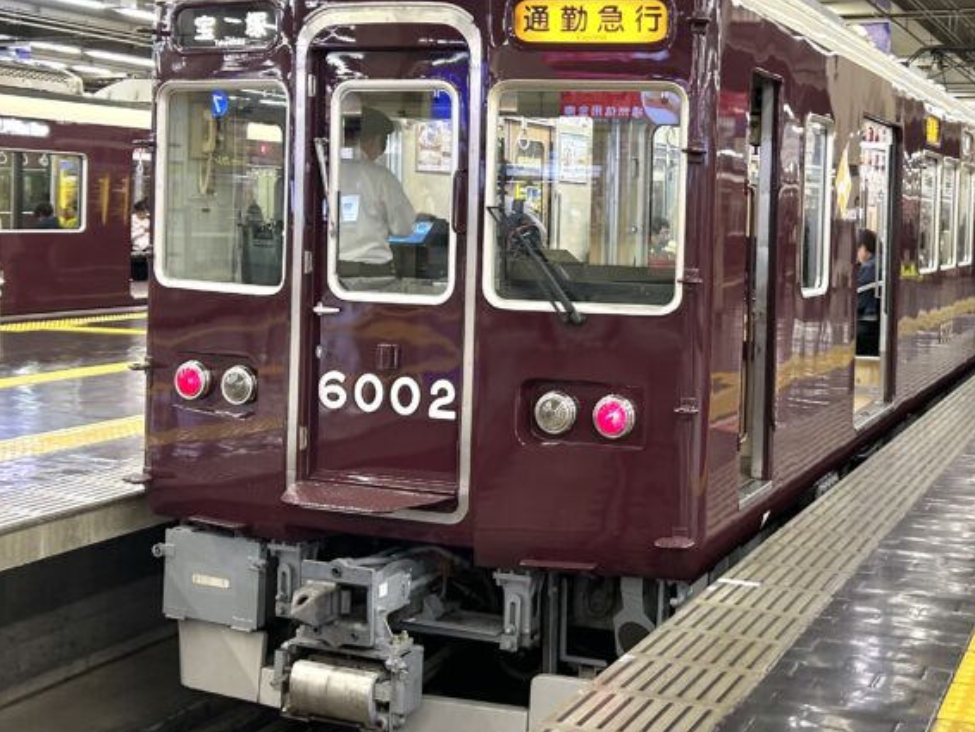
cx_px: 687
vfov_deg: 30.6
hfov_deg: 39.7
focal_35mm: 47
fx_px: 1324
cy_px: 234
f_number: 1.5
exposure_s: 1/61
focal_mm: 5.7
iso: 100
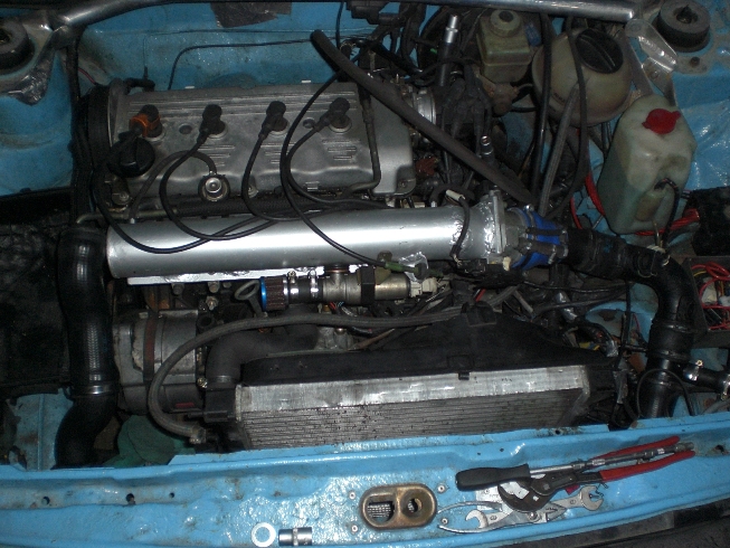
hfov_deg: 51.3
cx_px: 365
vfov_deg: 39.7
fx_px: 759
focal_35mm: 36
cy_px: 274
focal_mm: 6.3
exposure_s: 1/60
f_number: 3.1
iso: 200
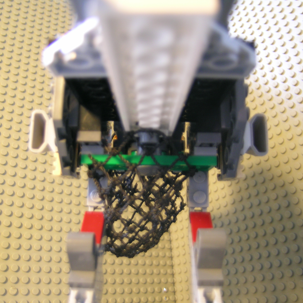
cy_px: 156
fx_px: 337
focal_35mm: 34
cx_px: 146
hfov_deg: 48.4
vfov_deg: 48.4
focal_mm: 5.8
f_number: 2.8
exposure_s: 1/3.6
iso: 63
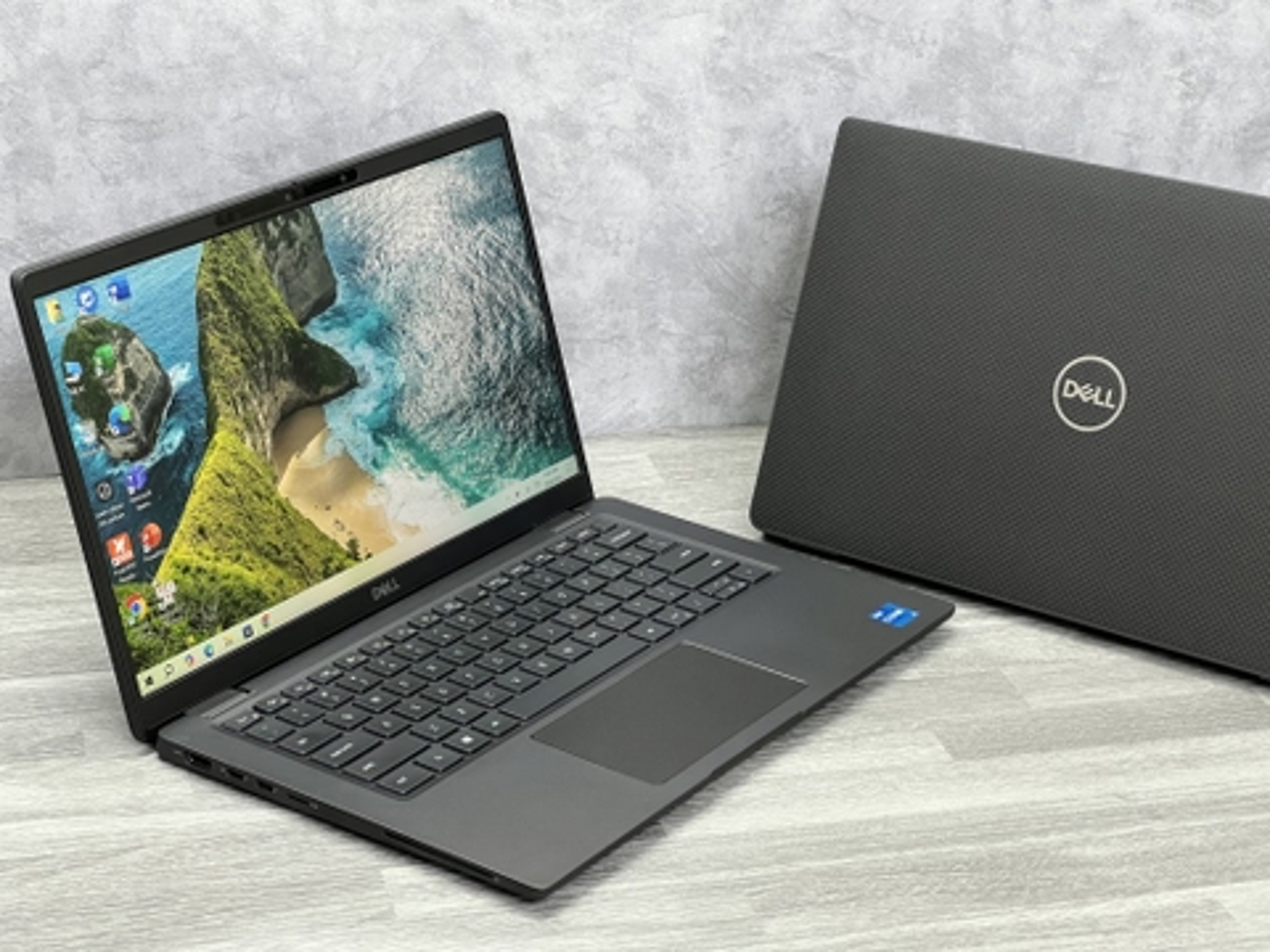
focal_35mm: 77
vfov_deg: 19.1
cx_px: 635
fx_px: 2825
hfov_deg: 25.3
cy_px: 476
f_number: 2.8
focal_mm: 9
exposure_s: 1/50
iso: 320
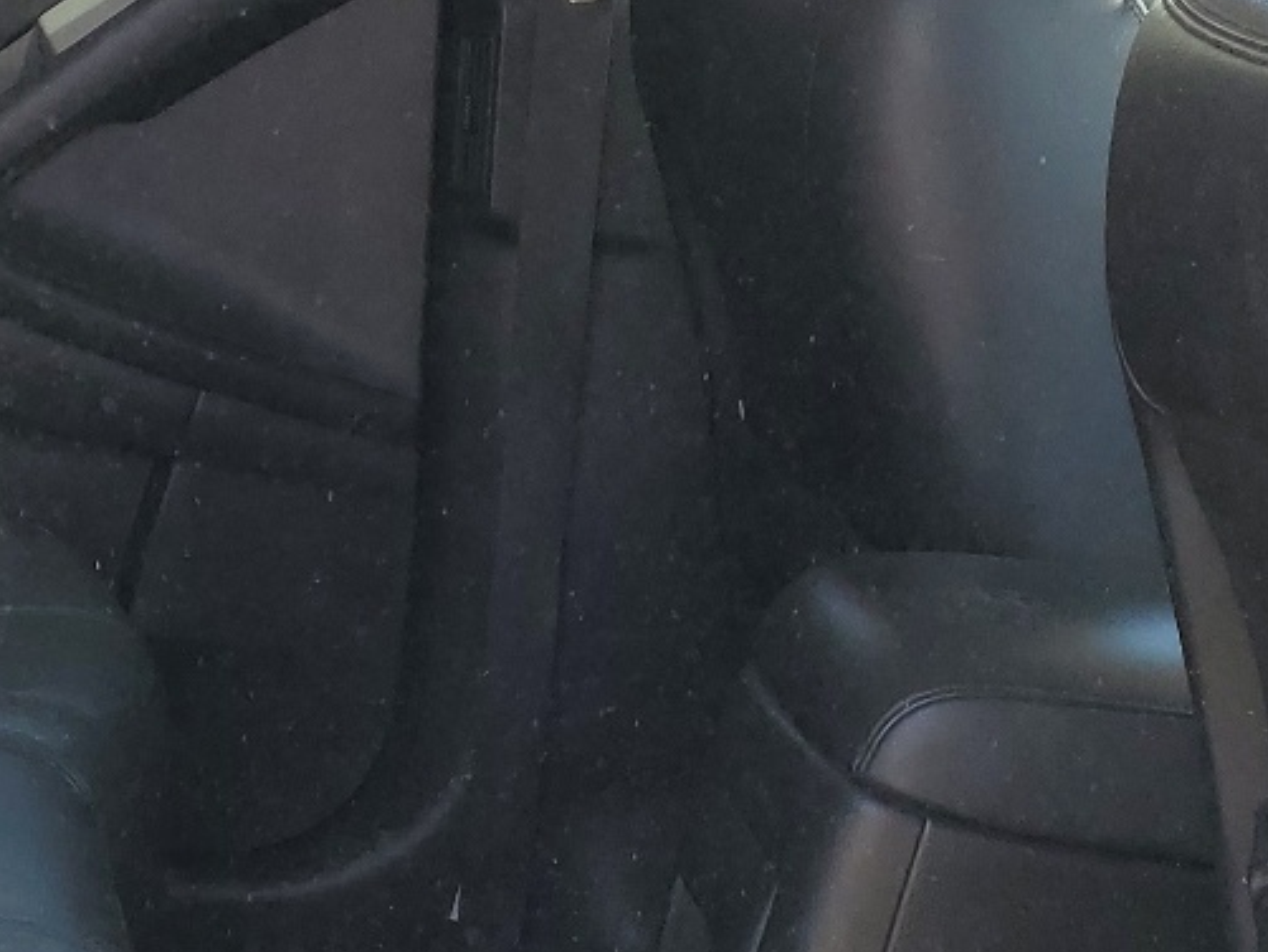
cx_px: -185
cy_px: 706
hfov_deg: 22.1
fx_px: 3041
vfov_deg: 17.7
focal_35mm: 83
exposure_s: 1/303
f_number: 1.5
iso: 50
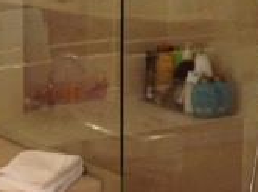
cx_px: 8
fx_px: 945
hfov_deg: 15.3
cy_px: 29
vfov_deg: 11.6
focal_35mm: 127
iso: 100
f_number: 2.4
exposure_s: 1/24
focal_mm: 3.3
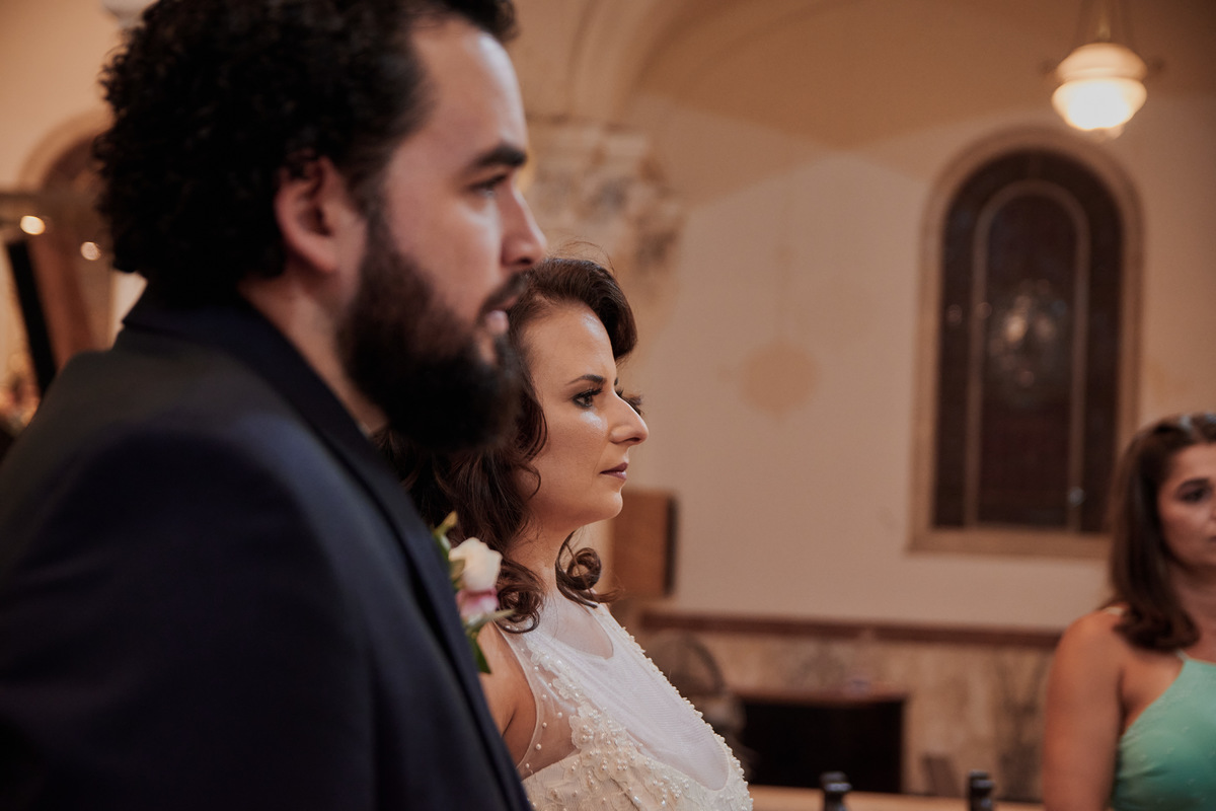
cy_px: 406
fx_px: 2533
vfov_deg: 18.2
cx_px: 608
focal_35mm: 75
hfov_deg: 27.0
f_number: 2.8
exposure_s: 1/80
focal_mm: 50
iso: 800
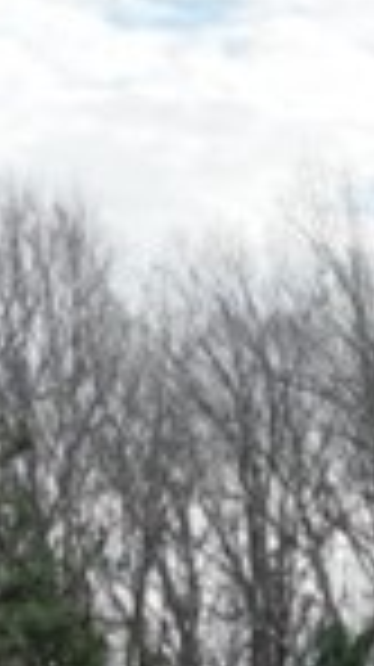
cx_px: 969
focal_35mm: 181
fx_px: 3198
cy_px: 1604
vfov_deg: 10.3
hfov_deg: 6.3
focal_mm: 12.29
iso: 290
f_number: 2.8
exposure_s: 1/200
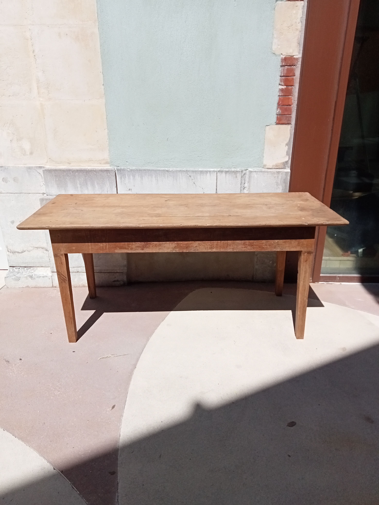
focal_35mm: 28
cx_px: 190
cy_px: 252
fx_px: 409
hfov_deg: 49.7
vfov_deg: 63.4
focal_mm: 3.46
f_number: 2.2
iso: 100
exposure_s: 1/1456
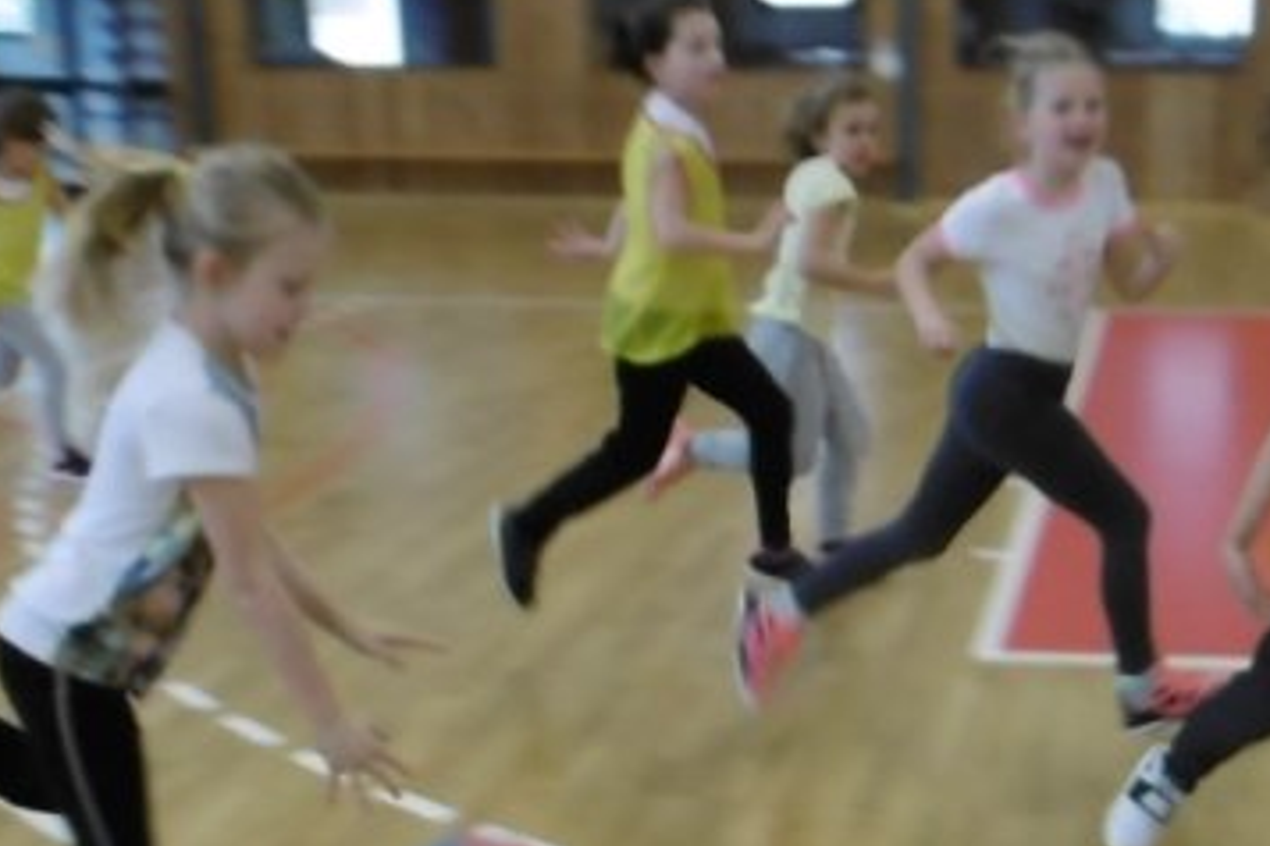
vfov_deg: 23.8
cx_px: 943
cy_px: 675
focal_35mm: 56
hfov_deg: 34.9
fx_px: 1975
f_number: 3.1
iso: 400
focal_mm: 4.3
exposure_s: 1/80
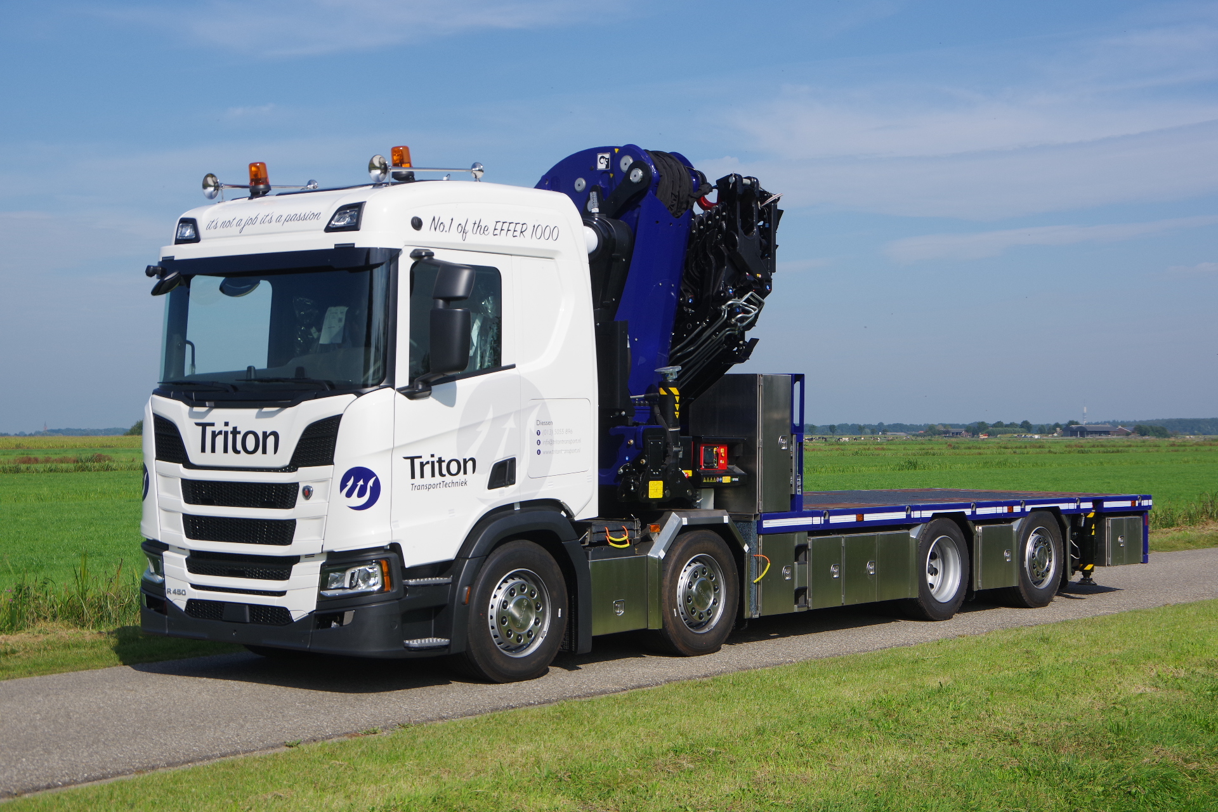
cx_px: 609
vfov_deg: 25.1
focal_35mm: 54
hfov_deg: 36.9
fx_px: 1827
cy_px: 406
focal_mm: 36
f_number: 6.3
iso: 200
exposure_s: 1/800
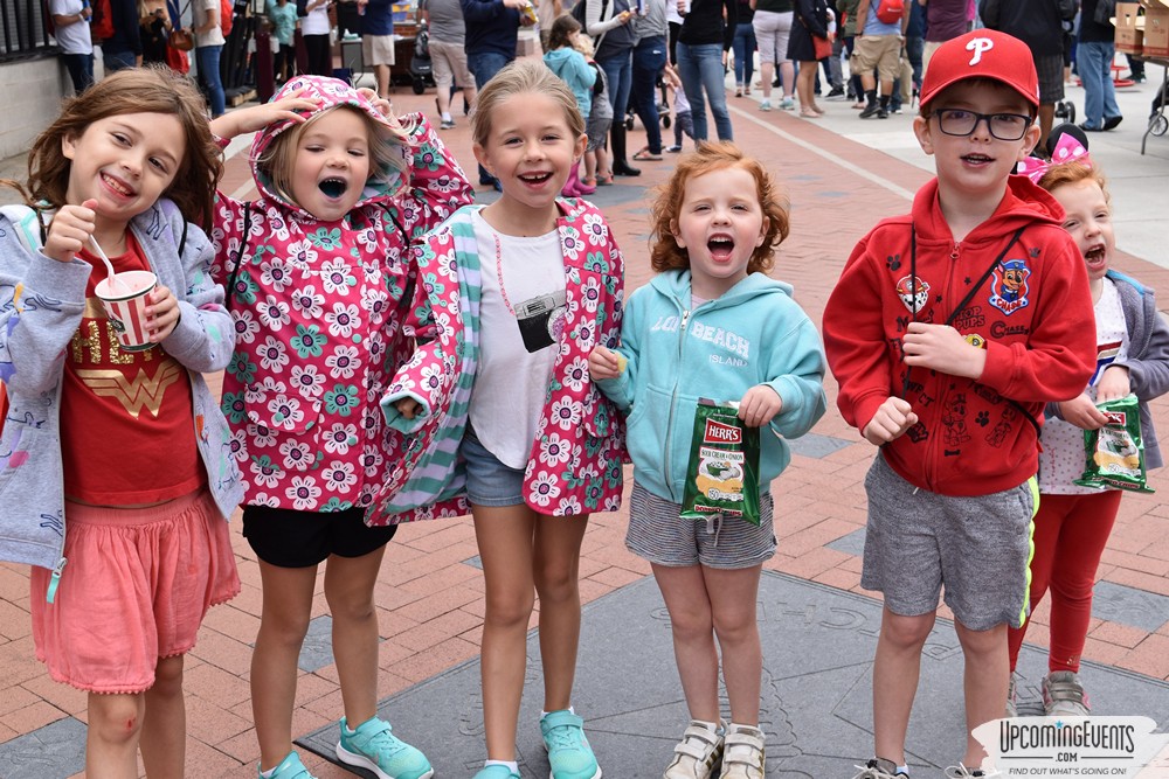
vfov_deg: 29.0
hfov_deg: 42.3
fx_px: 1510
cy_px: 390
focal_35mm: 46
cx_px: 584
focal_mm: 31
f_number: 8
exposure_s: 1/250
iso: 360
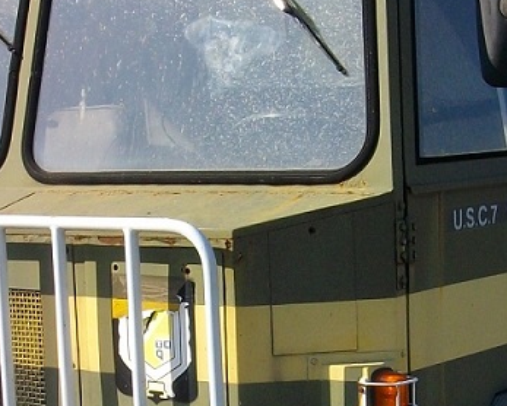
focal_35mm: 108
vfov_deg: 14.2
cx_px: 286
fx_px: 1621
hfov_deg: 17.8
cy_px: 337
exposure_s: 1/334
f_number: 5.5
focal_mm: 5.7
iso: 80
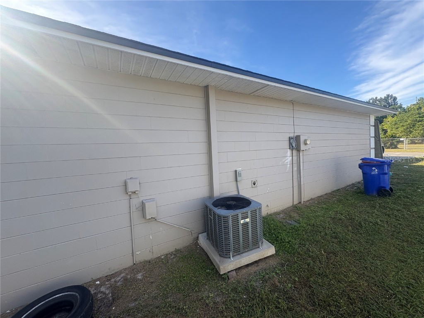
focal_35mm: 14
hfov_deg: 102.1
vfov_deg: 85.7
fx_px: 171
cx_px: 212
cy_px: 159
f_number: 2.2
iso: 40
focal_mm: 2.22
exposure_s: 1/370
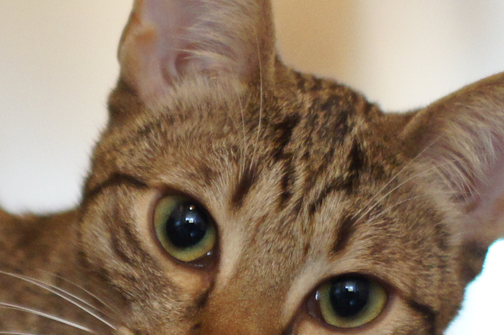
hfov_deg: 6.6
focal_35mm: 313
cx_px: -58
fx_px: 4379
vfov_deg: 4.4
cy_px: 424
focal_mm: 50
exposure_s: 1/80
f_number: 2
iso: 1250
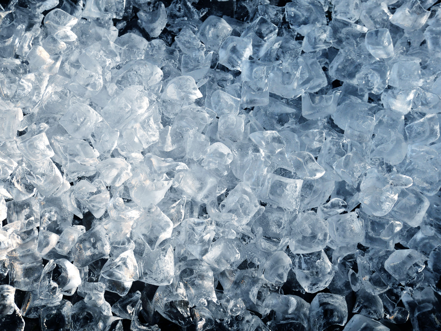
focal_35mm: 36
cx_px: 220
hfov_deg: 51.3
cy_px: 166
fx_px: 459
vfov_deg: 39.7
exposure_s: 1/60
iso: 200
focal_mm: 18
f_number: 5.6
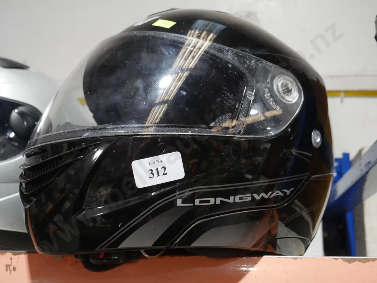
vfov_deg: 31.5
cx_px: 188
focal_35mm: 46
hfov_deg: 41.2
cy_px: 142
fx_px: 501
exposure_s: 1/60
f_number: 5.1
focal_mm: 23
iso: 1000
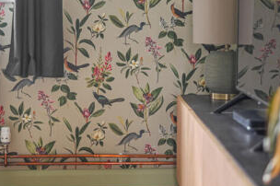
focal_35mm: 108
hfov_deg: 18.9
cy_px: 29
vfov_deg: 12.6
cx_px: 166
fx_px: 839
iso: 400
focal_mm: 50
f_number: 1.8
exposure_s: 1/2.5
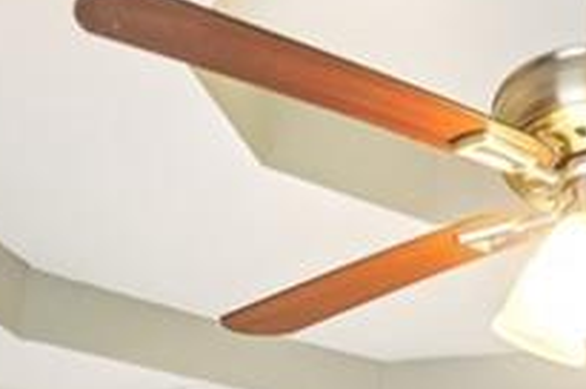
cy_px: 934
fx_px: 1300
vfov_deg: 12.9
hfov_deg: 23.4
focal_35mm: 80
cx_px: 689
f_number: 9
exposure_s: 1/1.67
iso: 400
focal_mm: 16
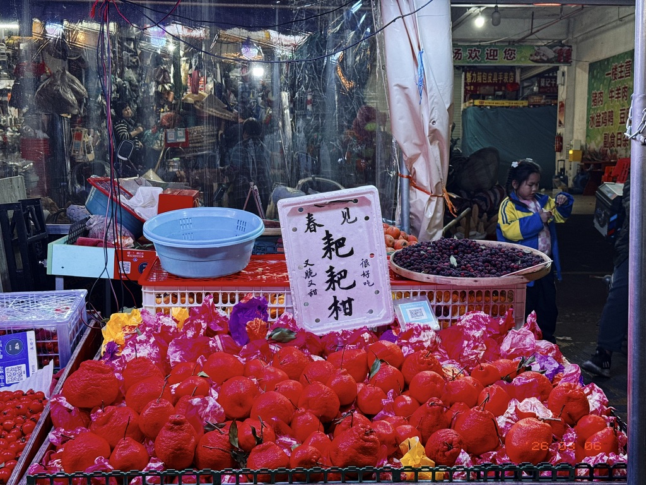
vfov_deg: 30.3
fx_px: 896
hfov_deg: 39.7
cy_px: 242
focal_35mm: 48
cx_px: 323
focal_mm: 6.76
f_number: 1.78
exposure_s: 1/59
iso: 125
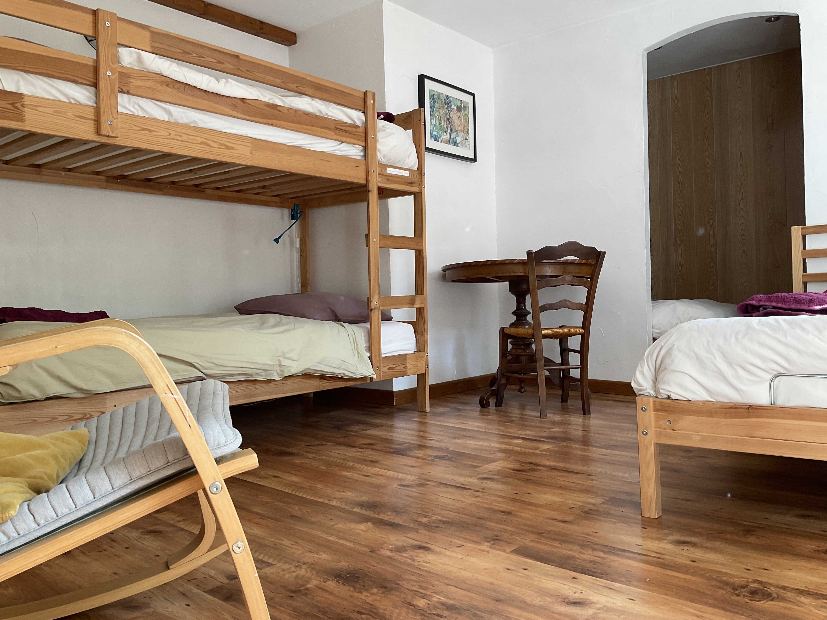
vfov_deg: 48.2
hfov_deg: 61.7
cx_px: 414
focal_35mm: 29
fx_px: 693
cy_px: 310
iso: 40
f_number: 1.8
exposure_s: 1/120
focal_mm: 3
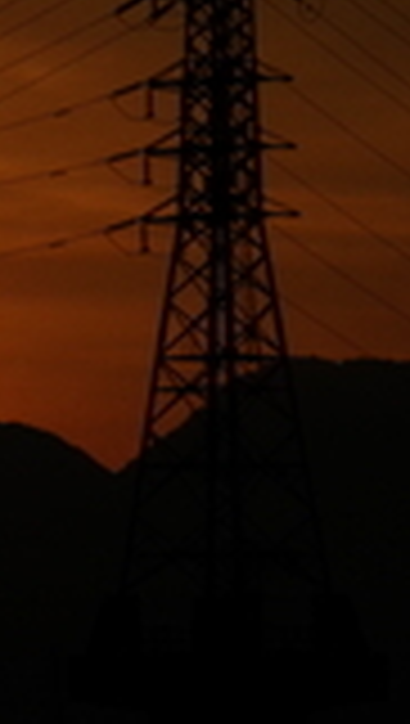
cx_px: -552
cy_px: 432
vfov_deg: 4.9
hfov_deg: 2.7
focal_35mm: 441
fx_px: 8492
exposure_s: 1/1250
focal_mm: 100
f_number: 22
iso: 800
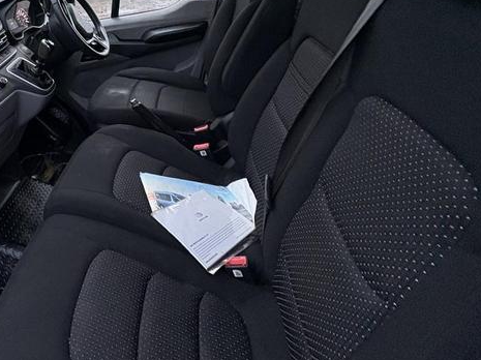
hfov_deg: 56.9
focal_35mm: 27
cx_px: 54
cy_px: 35
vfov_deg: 46.3
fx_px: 375
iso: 250
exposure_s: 1/82
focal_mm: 2.22
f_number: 2.2
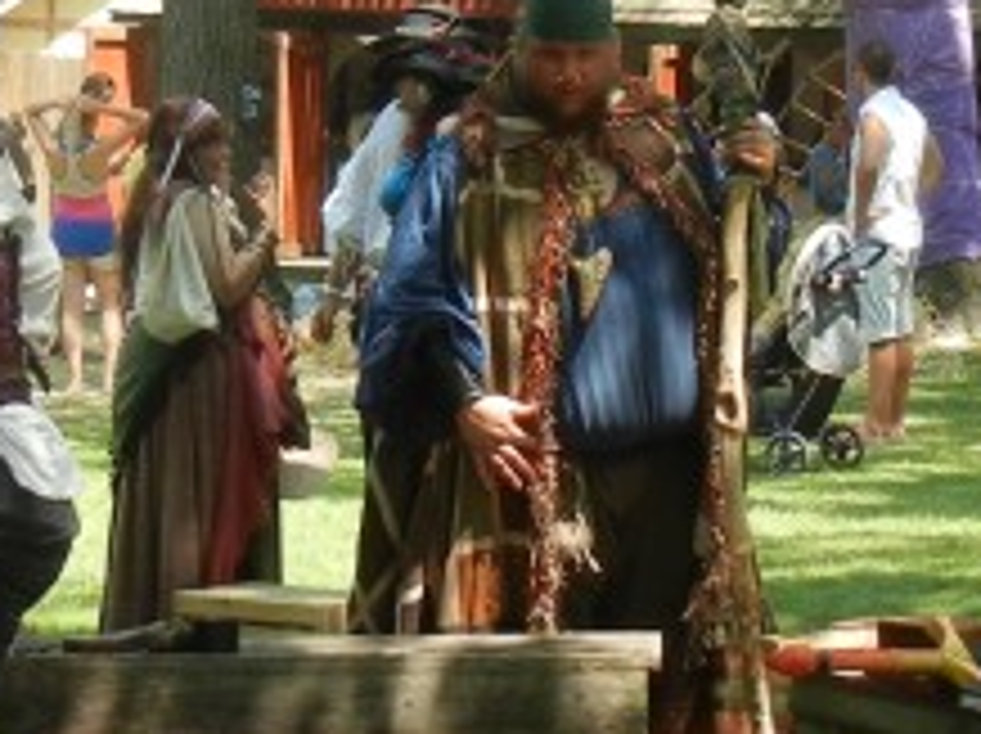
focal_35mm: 141
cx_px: 544
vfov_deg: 10.5
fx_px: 3991
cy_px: 351
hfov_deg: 14.0
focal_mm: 5.4
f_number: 3.5
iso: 160
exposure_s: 1/241
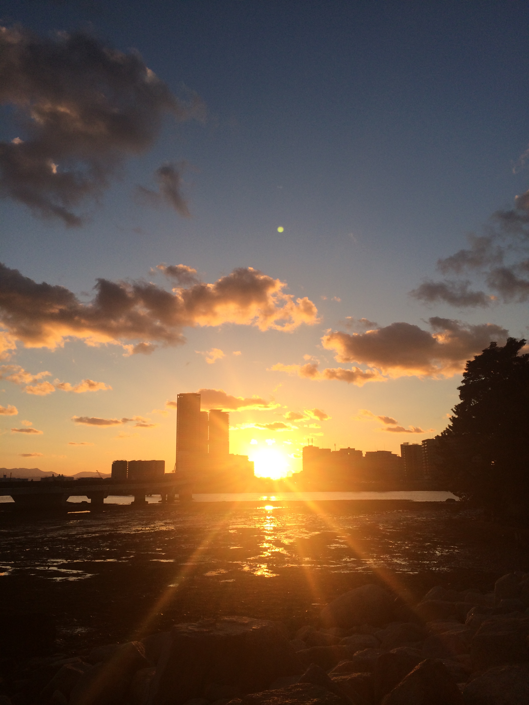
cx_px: 264
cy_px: 352
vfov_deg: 60.0
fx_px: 611
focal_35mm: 30
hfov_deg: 46.8
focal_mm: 4.12
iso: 32
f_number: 2.2
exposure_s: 1/1866
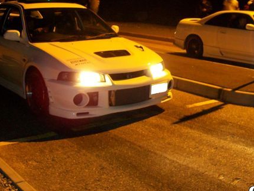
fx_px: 396
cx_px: 161
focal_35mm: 54
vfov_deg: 26.7
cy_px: 52
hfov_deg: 35.3
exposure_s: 1/2
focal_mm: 6
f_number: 2.7
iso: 160
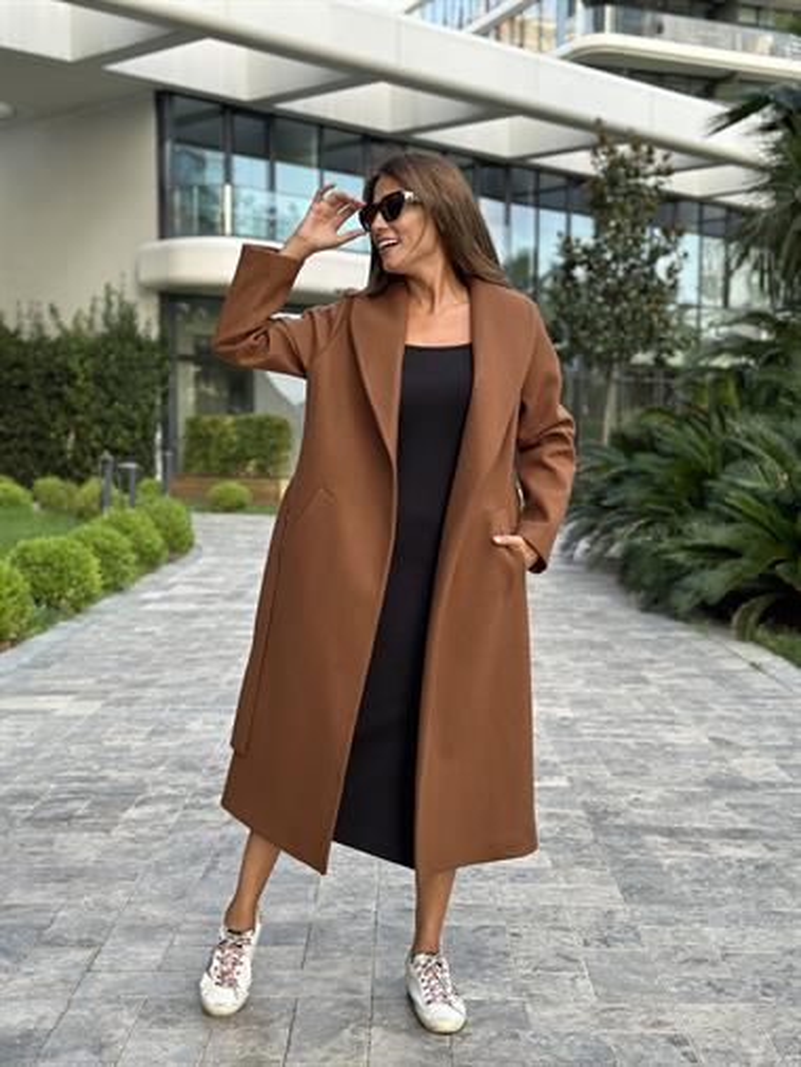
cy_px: 534
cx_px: 400
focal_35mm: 48
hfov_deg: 30.3
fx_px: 1480
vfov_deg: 39.6
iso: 80
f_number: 1.78
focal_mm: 6.86
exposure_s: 1/238
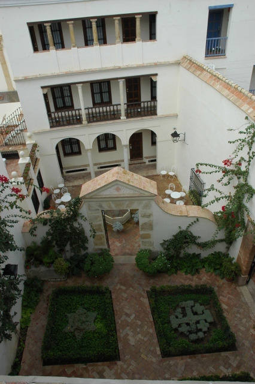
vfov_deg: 67.4
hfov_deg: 47.9
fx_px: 287
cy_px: 192
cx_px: 128
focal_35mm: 27
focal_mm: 18
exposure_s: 1/80
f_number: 14
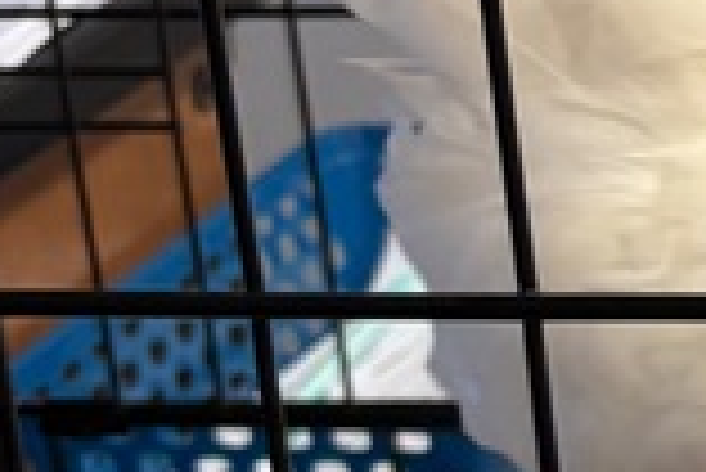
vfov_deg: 7.8
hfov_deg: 10.3
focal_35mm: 176
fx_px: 3455
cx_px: 1632
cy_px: 76
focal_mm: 5.96
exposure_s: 1/60
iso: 100
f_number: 1.6
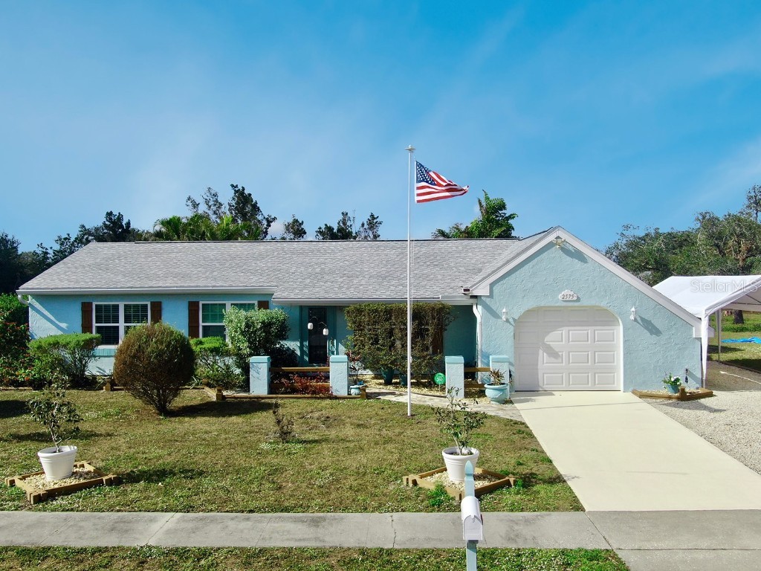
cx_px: 380
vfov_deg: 42.9
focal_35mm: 33
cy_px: 286
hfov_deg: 55.4
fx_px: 725
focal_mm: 5.69
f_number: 3.2
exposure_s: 1/1600
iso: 100
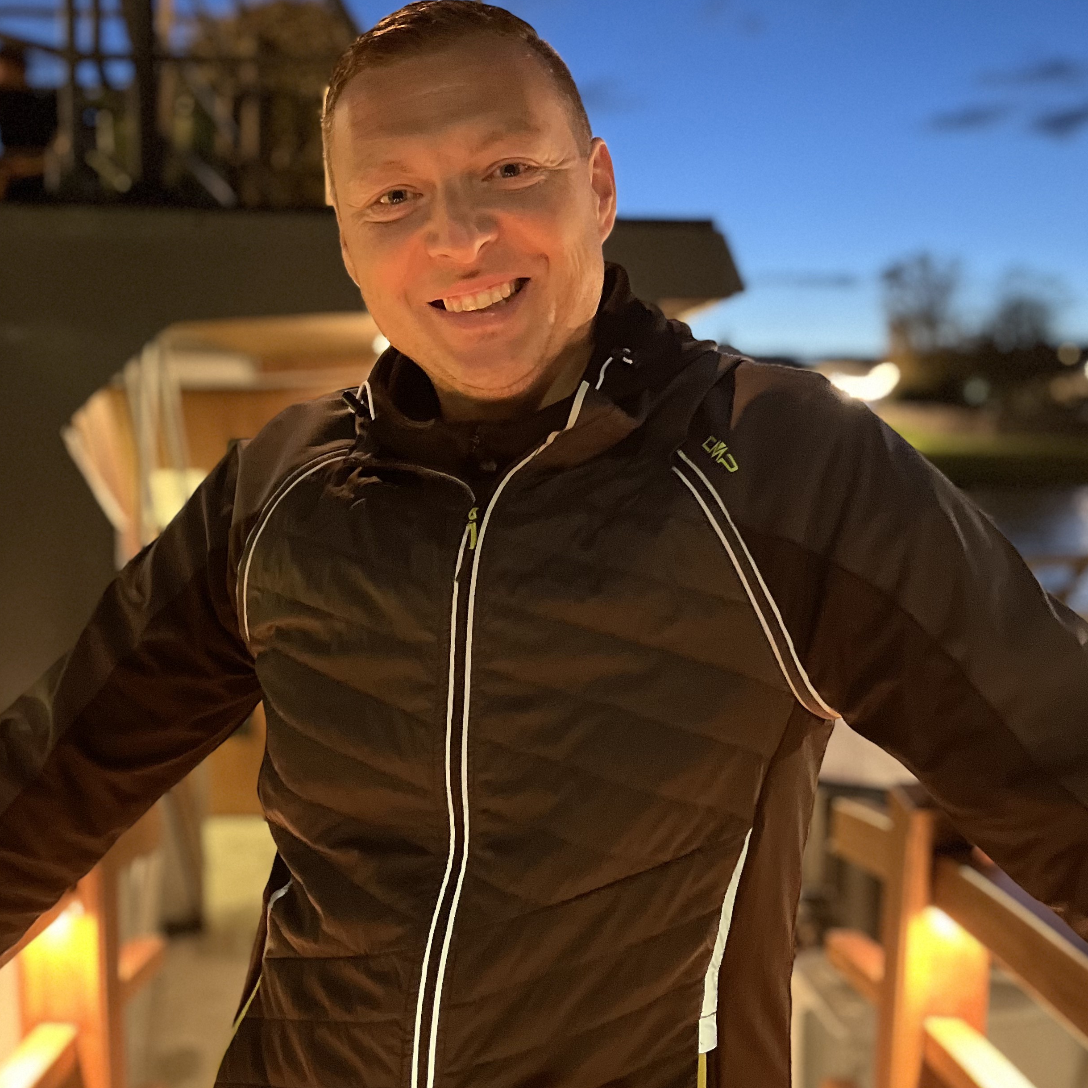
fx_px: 1351
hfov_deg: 43.8
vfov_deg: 43.8
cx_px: 498
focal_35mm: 38
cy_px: 508
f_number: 1.6
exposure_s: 1/17
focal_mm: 5.1
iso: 1000
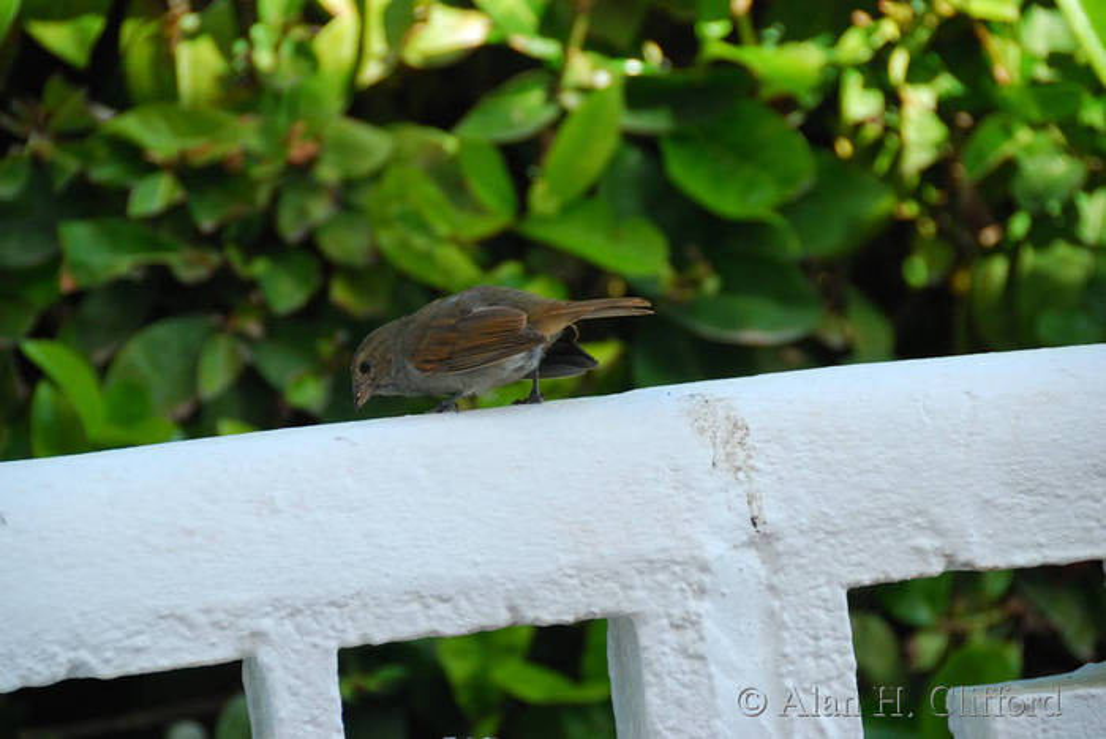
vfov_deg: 4.6
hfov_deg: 6.9
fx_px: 9224
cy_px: 370
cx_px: 553
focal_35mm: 300
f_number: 5.6
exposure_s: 1/400
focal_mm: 200
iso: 500
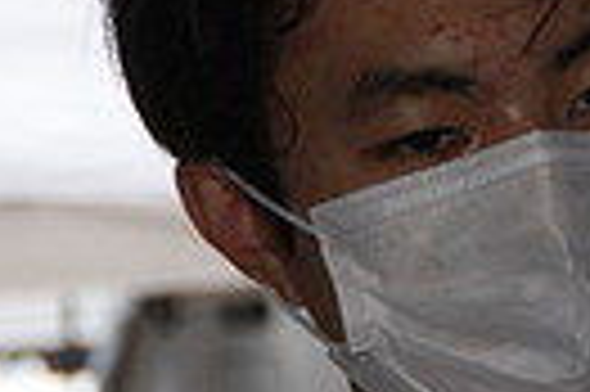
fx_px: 6073
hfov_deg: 5.6
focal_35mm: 371
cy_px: 63
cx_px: 554
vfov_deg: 3.7
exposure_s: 1/125
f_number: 5.6
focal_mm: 60
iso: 100
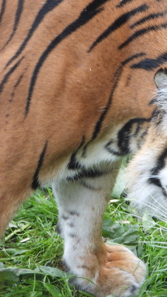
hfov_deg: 2.1
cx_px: 186
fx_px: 4534
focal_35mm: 576
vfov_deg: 3.8
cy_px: 150
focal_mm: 66.5
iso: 400
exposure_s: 1/125
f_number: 5
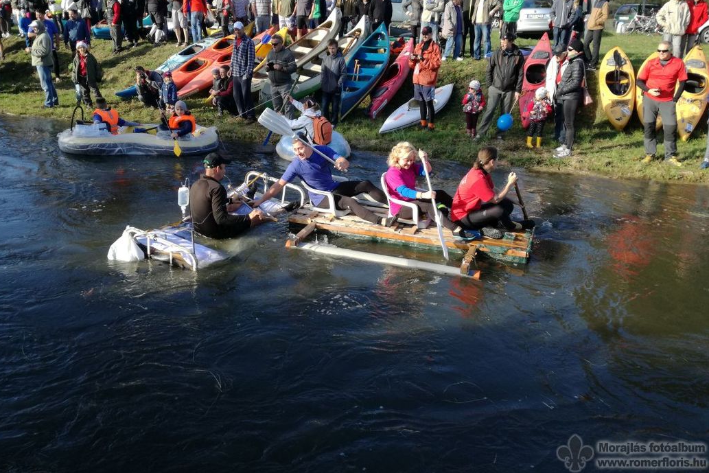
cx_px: 347
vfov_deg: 44.8
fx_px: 571
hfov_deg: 63.6
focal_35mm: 29
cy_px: 200
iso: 50
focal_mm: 3.79
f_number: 2
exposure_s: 1/384
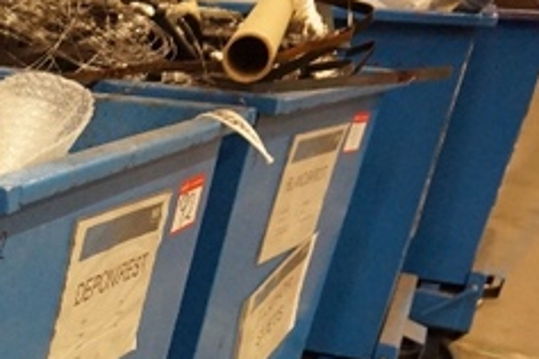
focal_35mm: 73
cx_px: -150
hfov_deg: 24.4
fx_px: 1093
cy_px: 443
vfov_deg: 17.7
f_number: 3.5
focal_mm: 16
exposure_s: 1/125
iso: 3200
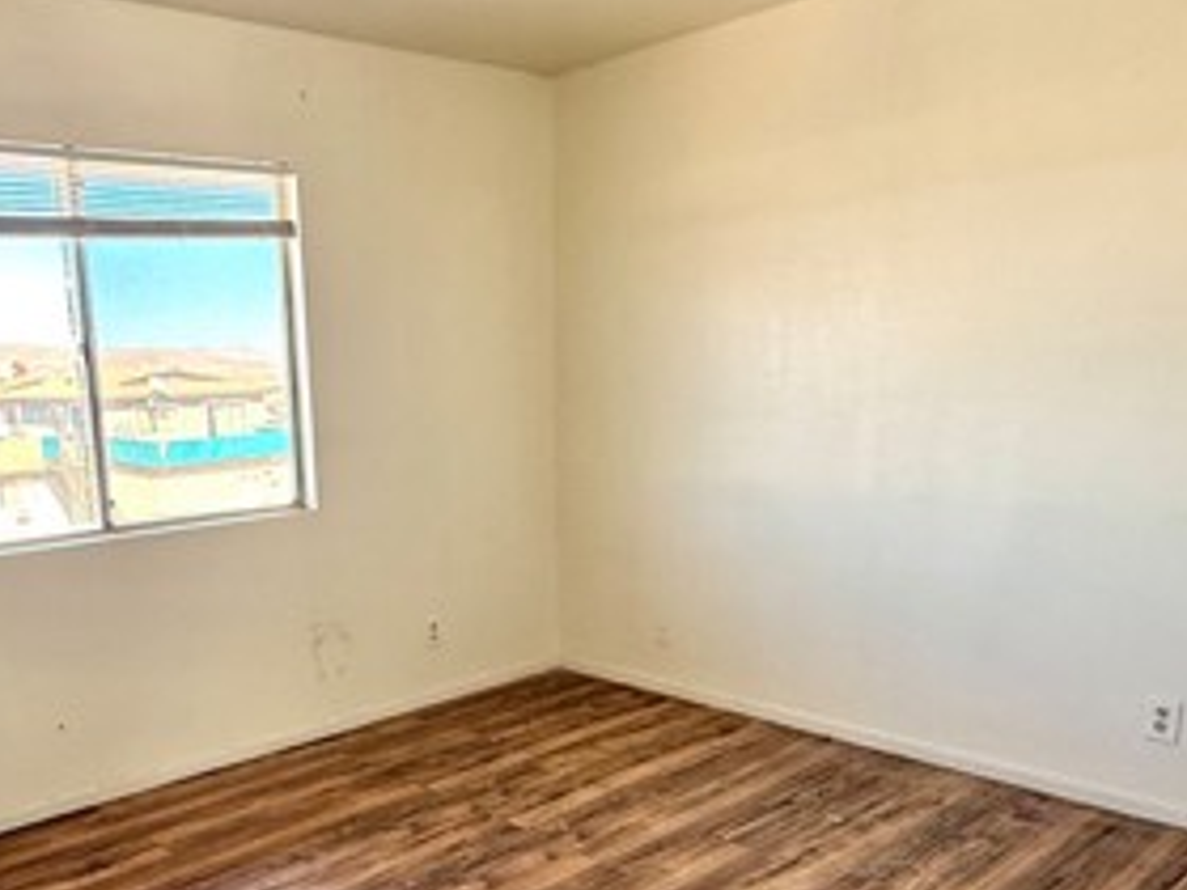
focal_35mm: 32
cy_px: 593
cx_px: 424
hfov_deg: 55.9
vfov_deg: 43.5
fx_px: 1097
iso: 64
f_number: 2.2
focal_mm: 2.22
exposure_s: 1/109
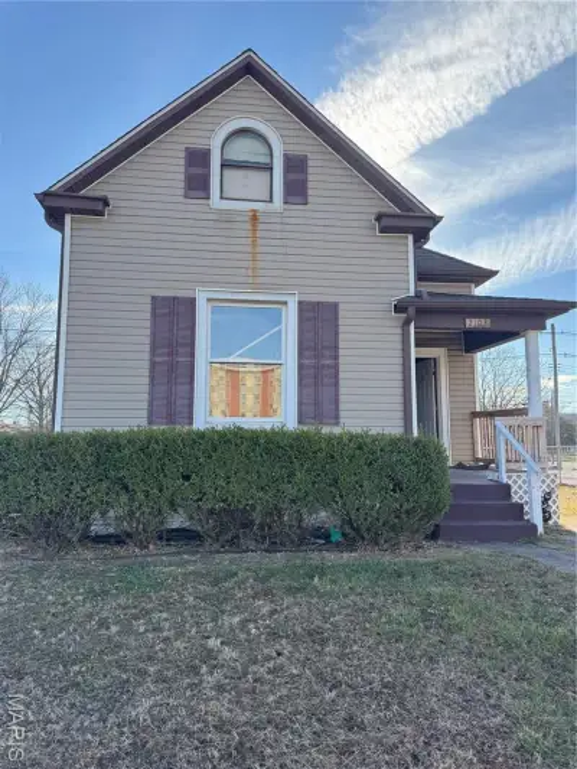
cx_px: 288
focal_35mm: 24
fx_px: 533
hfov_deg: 56.8
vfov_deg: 71.6
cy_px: 384
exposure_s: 1/1131
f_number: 1.78
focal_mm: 6.76
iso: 80
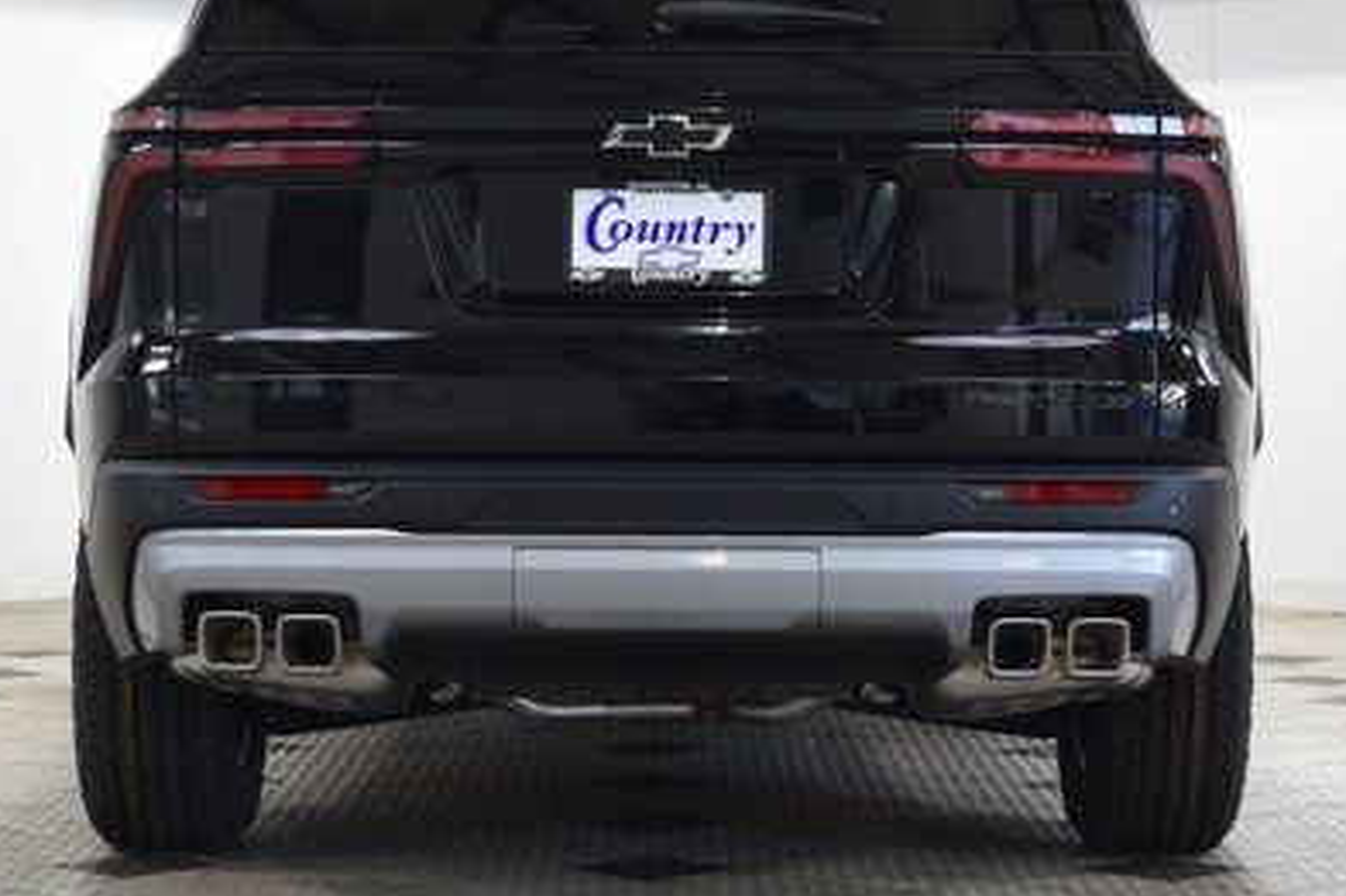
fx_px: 3662
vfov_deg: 13.9
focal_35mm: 98
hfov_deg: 20.8
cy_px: 345
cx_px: 673
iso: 720
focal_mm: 40
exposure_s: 1/15
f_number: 6.3
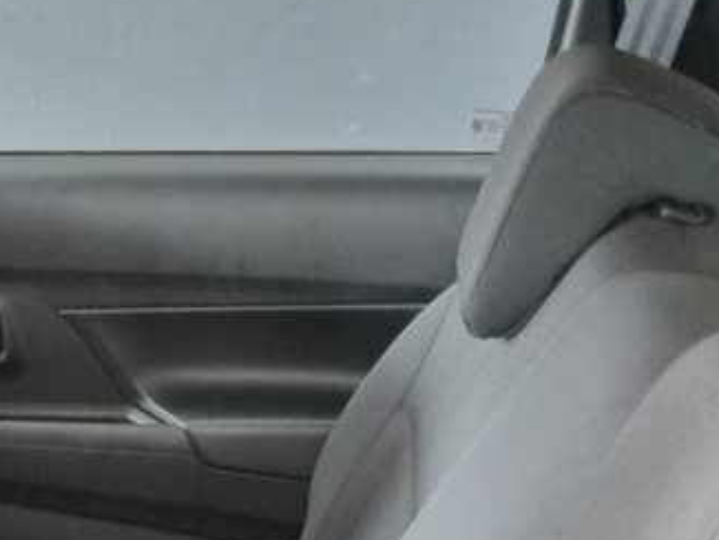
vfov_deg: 16.4
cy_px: 819
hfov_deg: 22.1
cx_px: -128
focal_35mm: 82
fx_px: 1704
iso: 640
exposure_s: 1/50
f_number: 1.8
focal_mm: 5.4
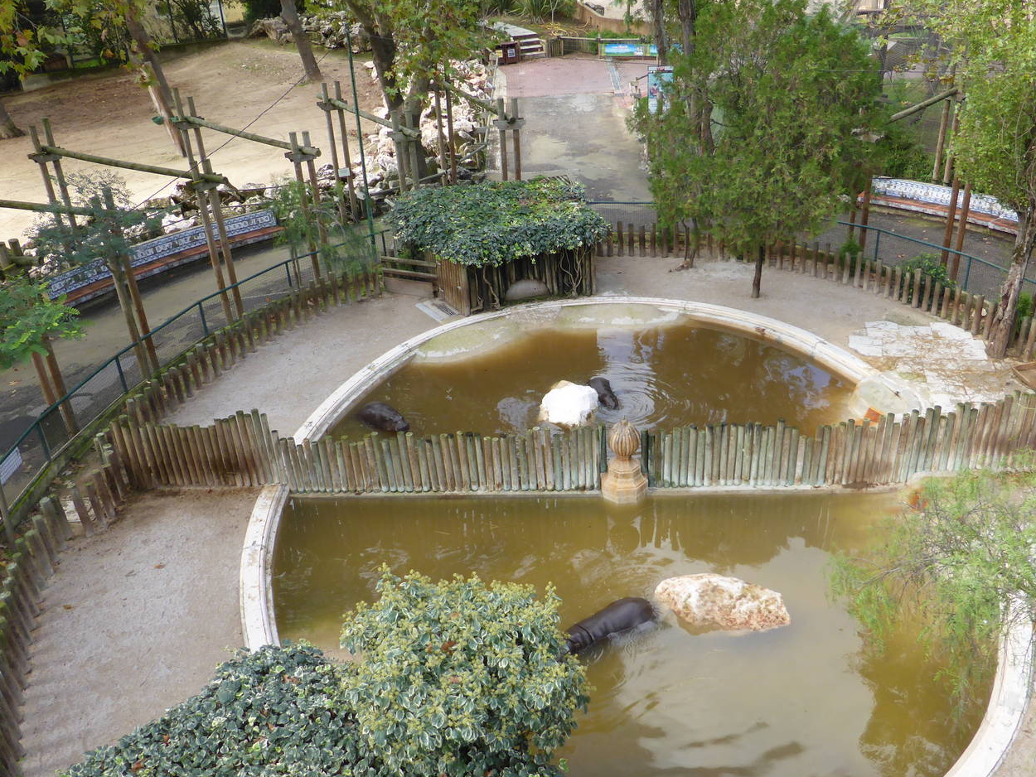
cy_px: 427
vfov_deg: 44.1
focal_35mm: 32
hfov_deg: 56.6
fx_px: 958
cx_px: 598
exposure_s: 1/250
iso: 125
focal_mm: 4.3
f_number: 3.3
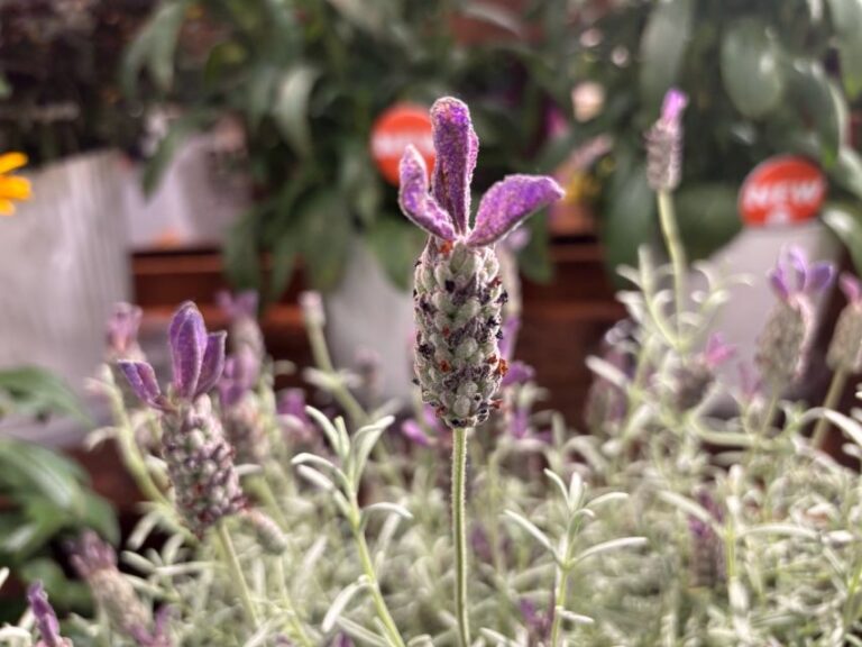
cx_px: 431
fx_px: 647
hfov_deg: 67.3
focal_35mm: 26
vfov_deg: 53.1
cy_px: 324
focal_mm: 5.96
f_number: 1.6
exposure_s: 1/60
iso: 125
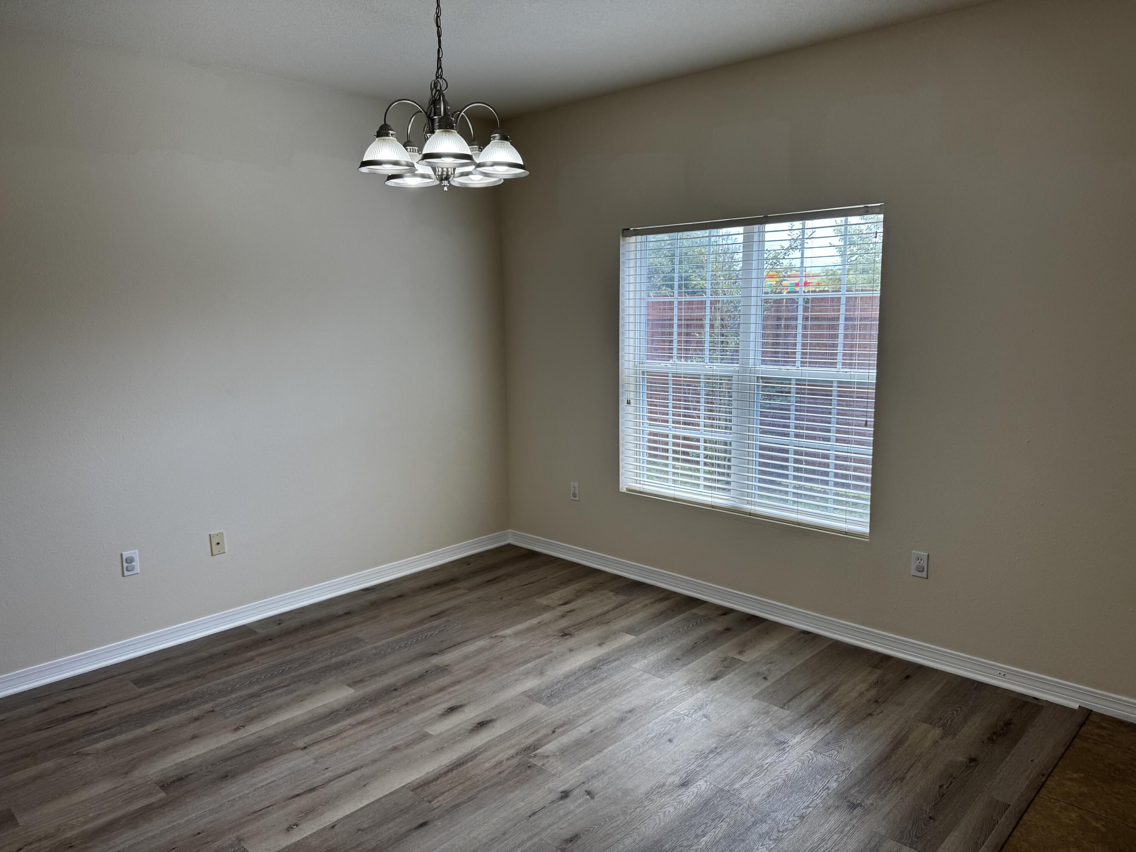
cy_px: 426
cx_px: 568
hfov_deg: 71.6
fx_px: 788
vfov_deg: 56.8
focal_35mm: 24
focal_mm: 6.76
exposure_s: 1/185
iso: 64
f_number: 1.78
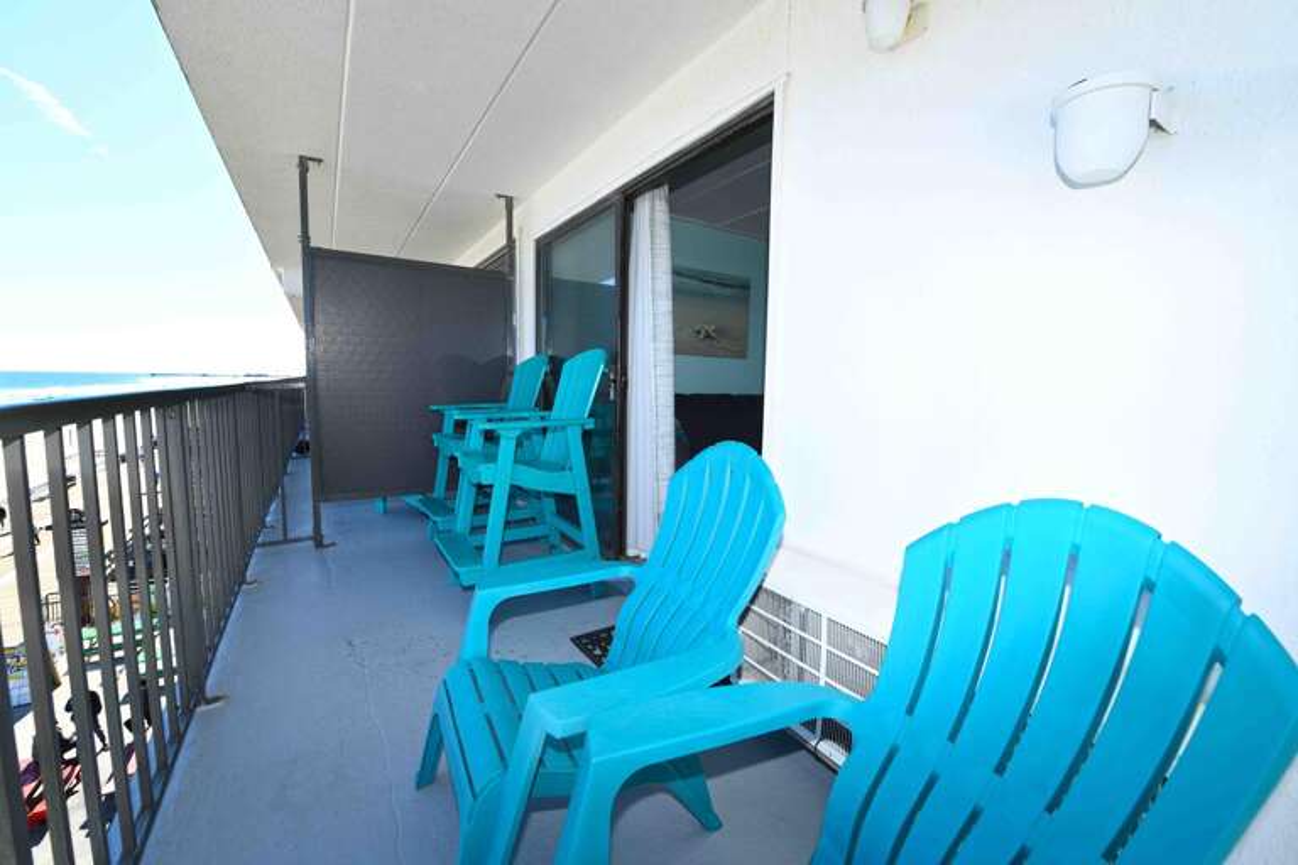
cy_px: 432
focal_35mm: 14
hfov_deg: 104.3
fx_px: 505
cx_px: 649
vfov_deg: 81.2
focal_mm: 14
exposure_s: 1/80
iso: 64
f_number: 7.1
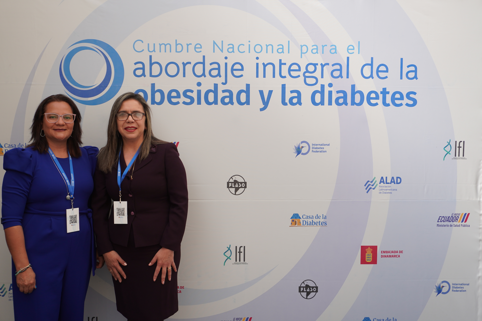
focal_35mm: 32
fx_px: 422
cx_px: 241
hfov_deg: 59.5
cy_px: 160
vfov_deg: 41.7
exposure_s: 1/320
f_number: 4.5
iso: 100
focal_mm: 21
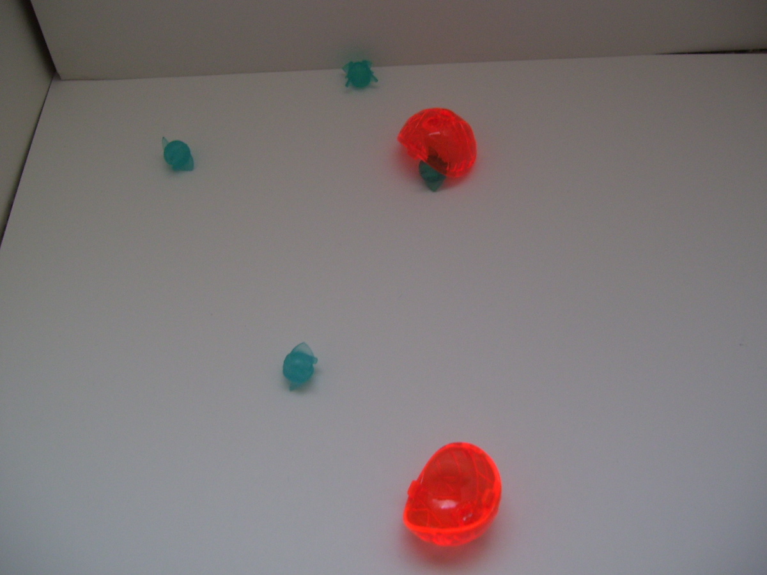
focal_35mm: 36
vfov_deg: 39.7
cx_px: 384
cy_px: 288
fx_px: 798
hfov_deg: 51.4
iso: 125
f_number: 2.7
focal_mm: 6
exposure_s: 1/30
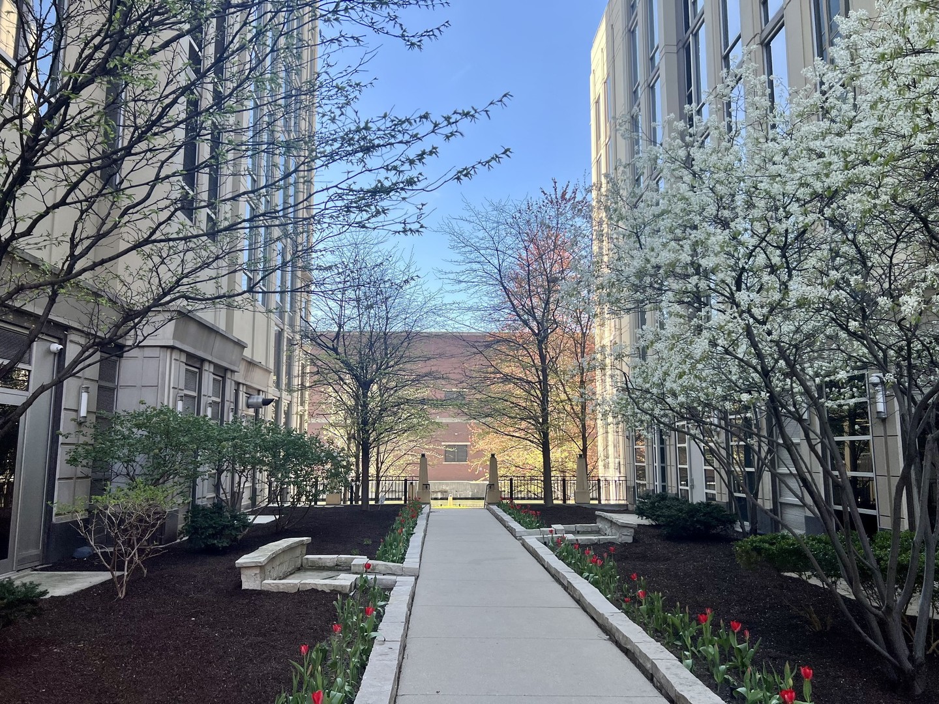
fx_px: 705
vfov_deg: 53.1
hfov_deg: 67.3
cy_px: 352
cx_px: 470
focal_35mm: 26
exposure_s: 1/666
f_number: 1.5
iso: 50
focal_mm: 5.7
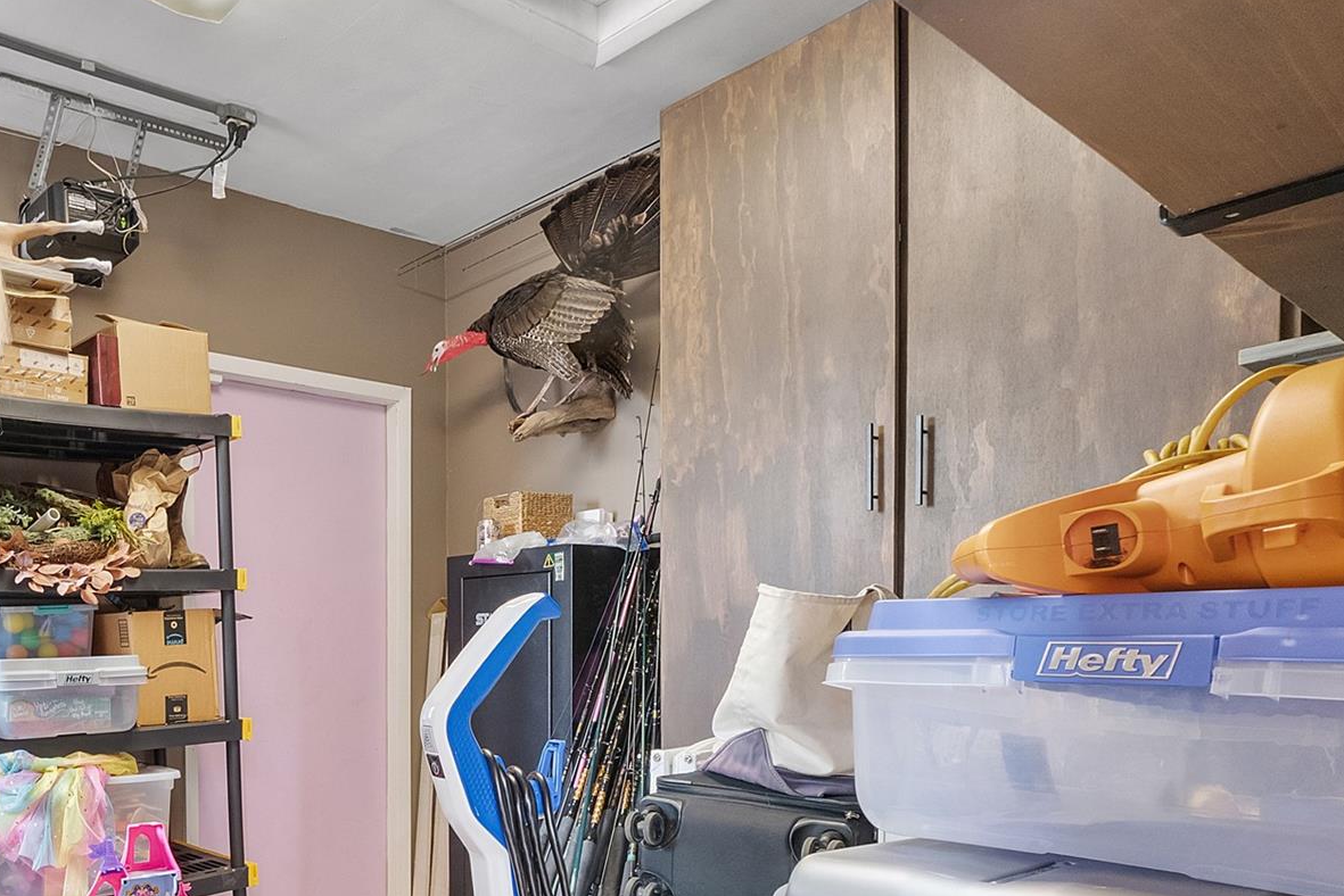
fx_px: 971
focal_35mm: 26
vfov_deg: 48.5
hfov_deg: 63.6
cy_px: 620
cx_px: 278
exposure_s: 1/8
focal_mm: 10
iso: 1000
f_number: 8
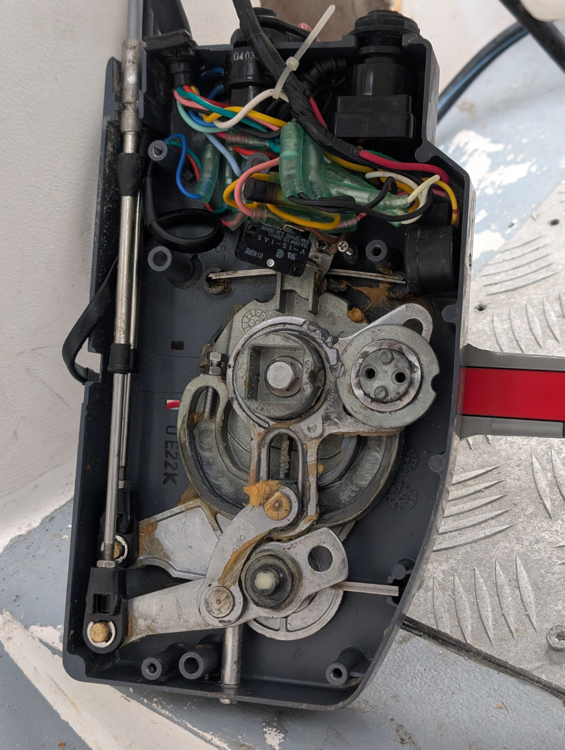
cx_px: 282
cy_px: 375
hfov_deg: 29.8
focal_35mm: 49
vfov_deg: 38.9
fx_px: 1064
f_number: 1.7
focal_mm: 6.9
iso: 83
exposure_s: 1/50
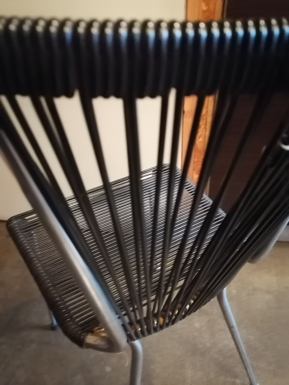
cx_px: 144
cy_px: 192
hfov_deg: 51.4
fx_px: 301
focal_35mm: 27
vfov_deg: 65.3
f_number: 1.8
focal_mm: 5.3
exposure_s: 1/14.3
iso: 3200
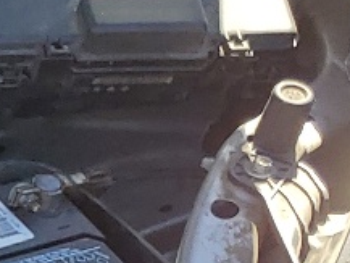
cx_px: -719
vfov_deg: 7.6
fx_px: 1942
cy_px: 382
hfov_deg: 8.5
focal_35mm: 192
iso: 50
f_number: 1.5
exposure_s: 1/833
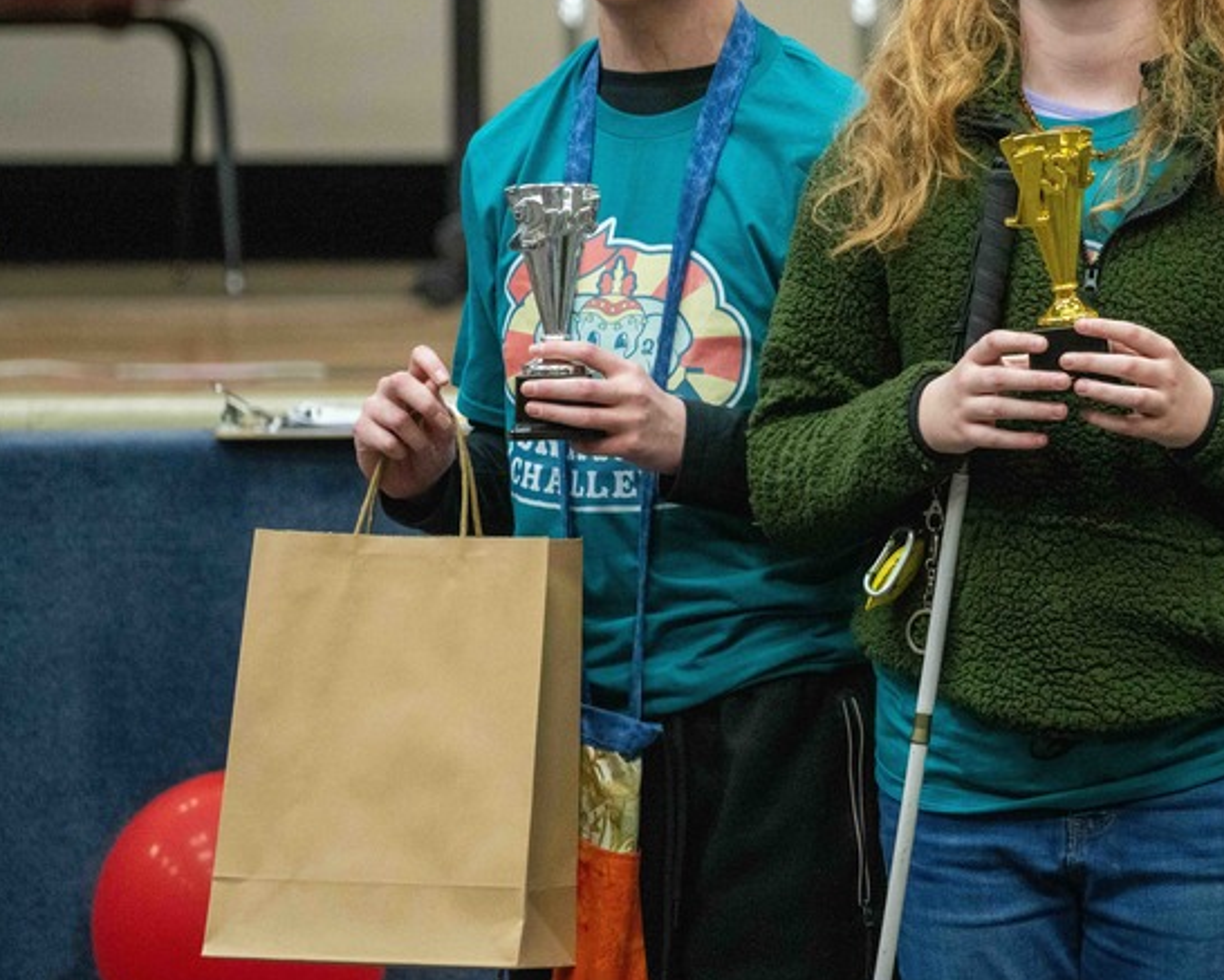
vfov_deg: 4.4
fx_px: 12754
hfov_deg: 5.5
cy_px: 264
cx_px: 1139
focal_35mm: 352
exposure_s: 1/200
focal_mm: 200
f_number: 5
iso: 8000
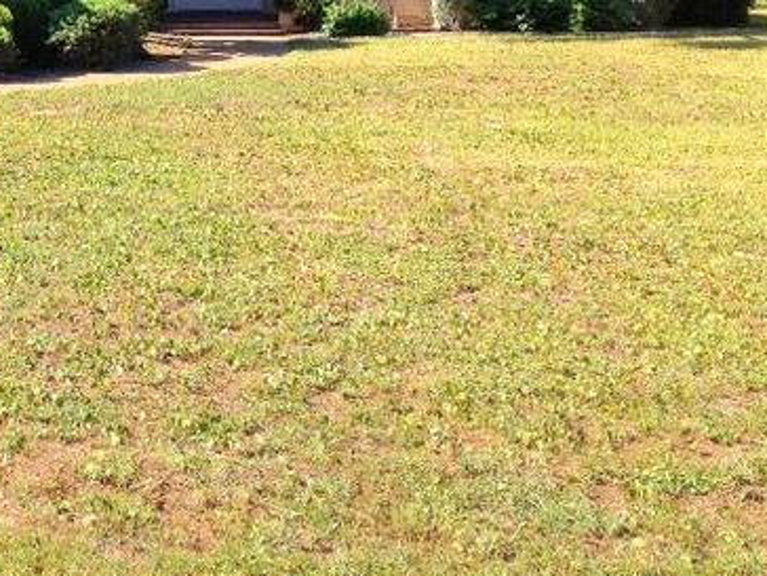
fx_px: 1706
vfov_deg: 18.8
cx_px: 4
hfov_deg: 24.2
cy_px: 59
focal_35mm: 77
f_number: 2.4
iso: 50
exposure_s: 1/1004
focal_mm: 4.28
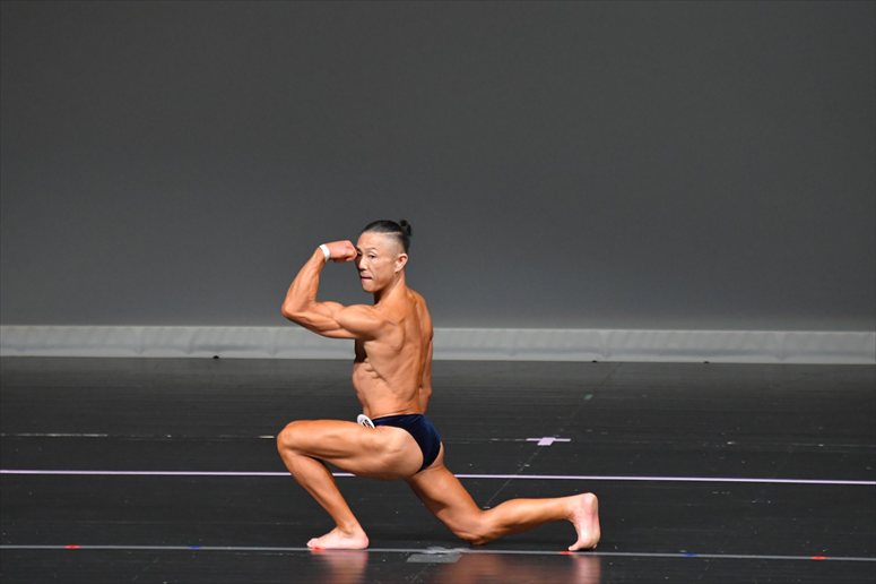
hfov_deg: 6.0
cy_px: 292
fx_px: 8391
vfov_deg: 4.0
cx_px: 438
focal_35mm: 345
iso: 4000
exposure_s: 1/400
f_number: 5.6
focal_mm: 230
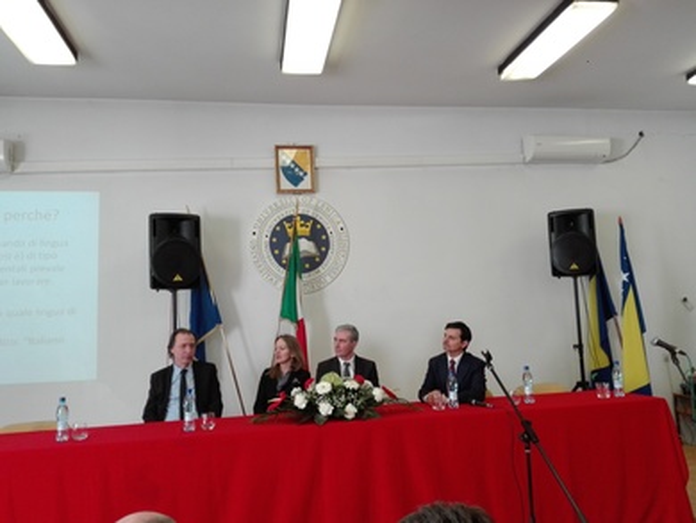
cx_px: 348
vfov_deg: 51.4
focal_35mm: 27
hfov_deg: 65.3
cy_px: 262
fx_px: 543
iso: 310
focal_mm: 3.79
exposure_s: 1/33
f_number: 2
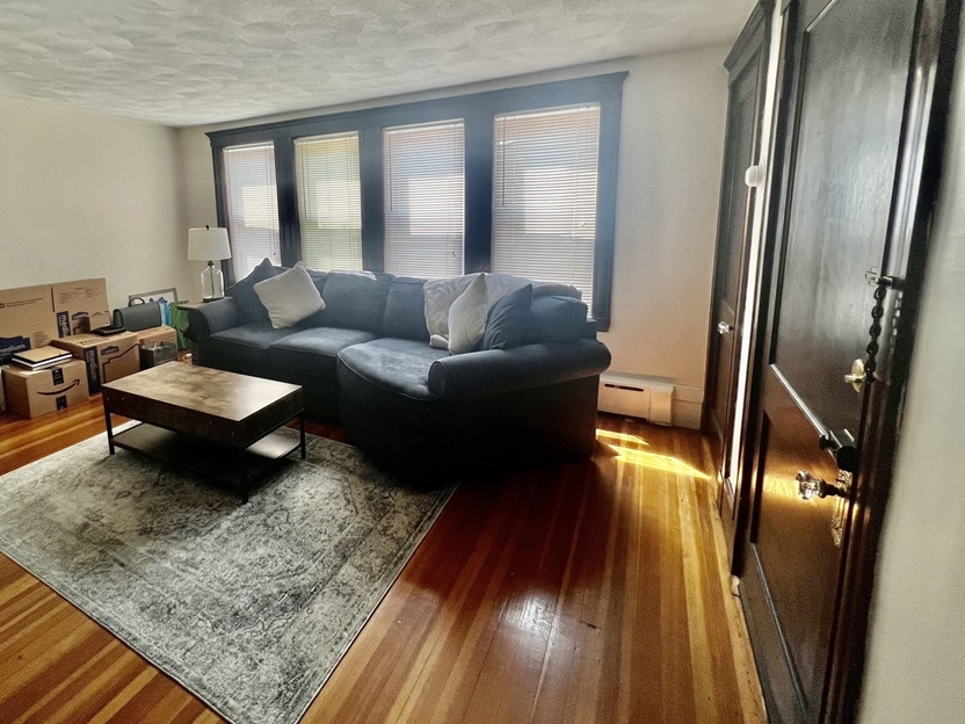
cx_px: 386
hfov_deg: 93.3
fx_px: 446
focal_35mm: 16
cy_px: 287
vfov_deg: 77.1
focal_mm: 1.57
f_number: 1.8
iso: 64
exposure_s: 1/99
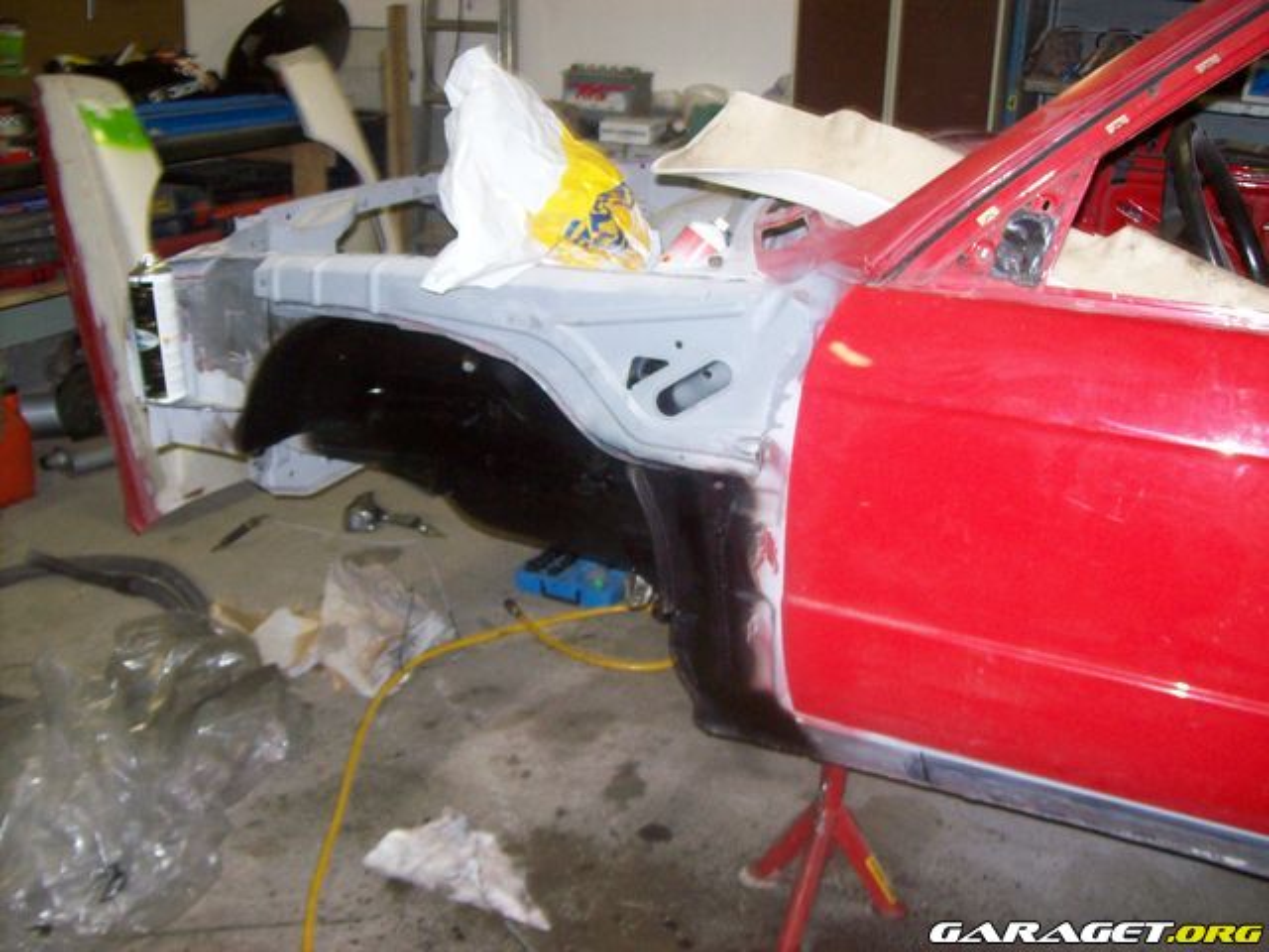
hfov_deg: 51.4
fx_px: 1320
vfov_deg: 39.7
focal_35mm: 36
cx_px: 634
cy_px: 476
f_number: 2.7
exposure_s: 1/64
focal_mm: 6
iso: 200
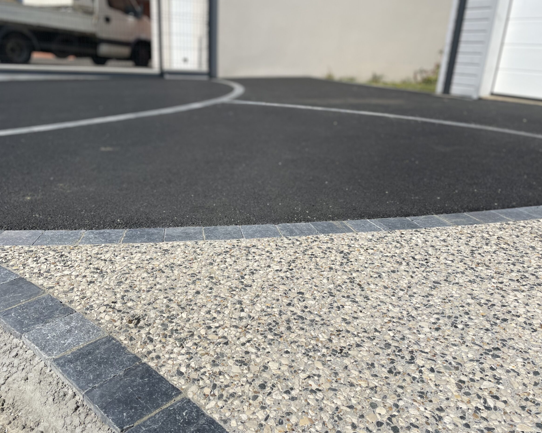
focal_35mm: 28
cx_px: 261
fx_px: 449
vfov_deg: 51.5
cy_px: 221
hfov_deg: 62.2
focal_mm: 4.2
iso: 32
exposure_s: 1/6494
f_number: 1.6
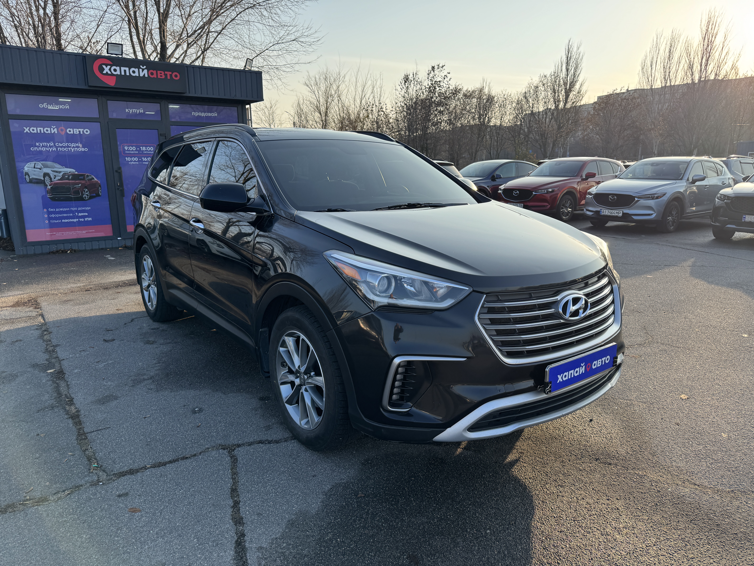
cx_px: 377
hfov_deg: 71.6
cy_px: 283
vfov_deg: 56.8
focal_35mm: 24
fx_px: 523
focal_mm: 6.76
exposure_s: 1/1339
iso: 80
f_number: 1.78
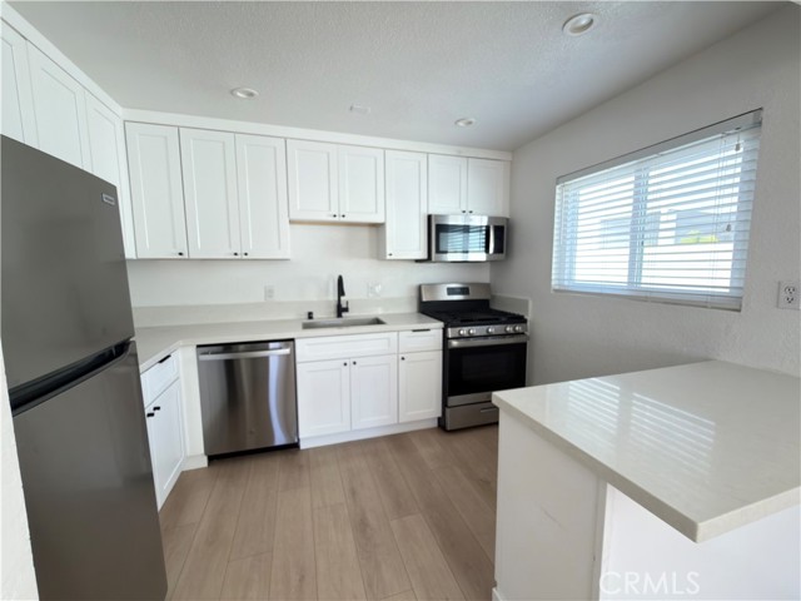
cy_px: 300
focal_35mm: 14
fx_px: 324
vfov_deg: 85.7
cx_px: 400
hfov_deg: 102.1
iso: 64
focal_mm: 2.22
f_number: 2.2
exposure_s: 1/38
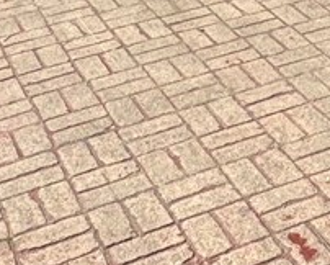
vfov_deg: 11.2
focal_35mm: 108
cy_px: -433
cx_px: 359
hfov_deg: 17.2
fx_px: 1056
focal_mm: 2.22
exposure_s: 1/1709
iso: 50
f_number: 2.2
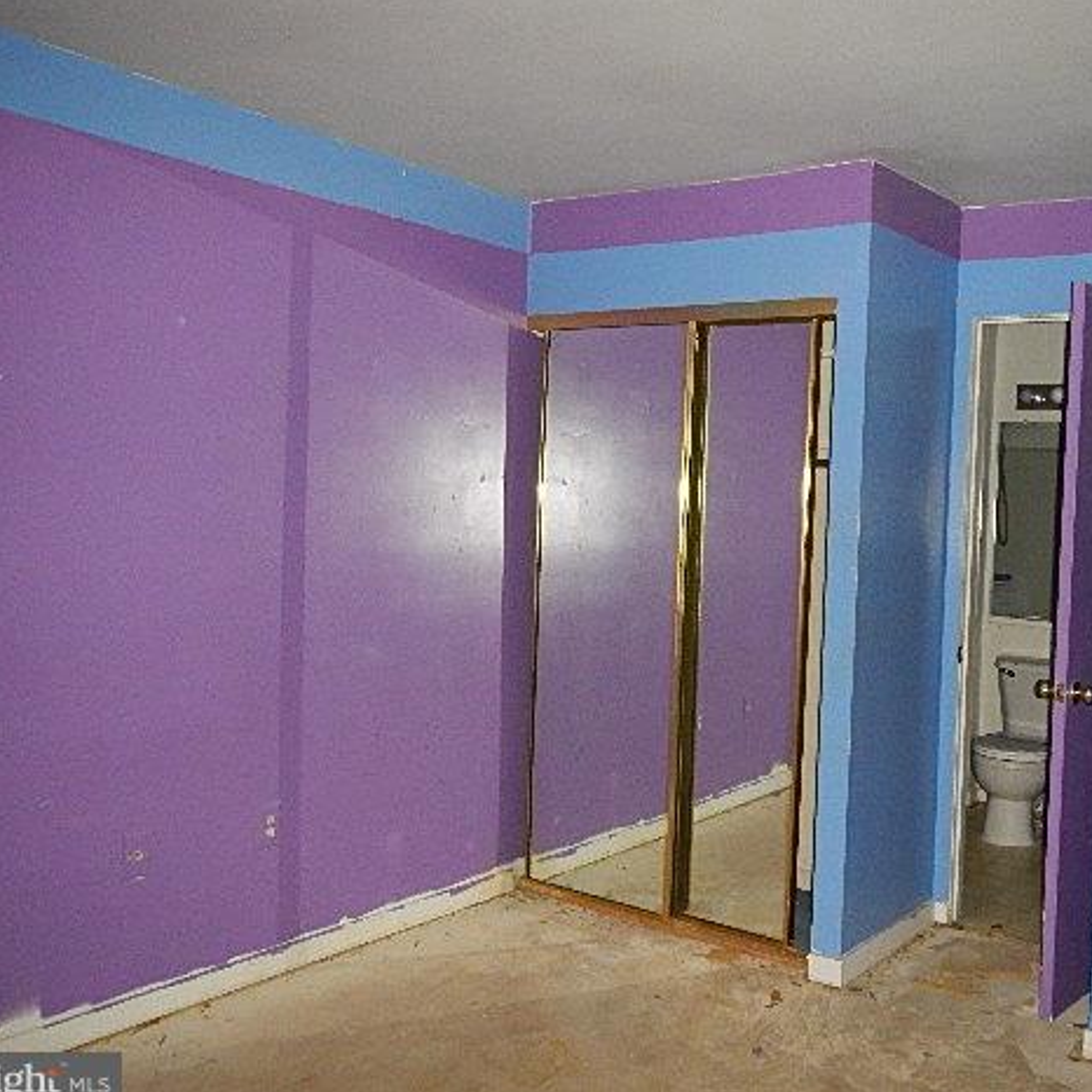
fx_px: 1213
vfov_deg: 48.5
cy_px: 551
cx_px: 689
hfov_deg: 48.0
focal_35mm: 34
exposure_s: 1/30
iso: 800
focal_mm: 5
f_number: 3.9
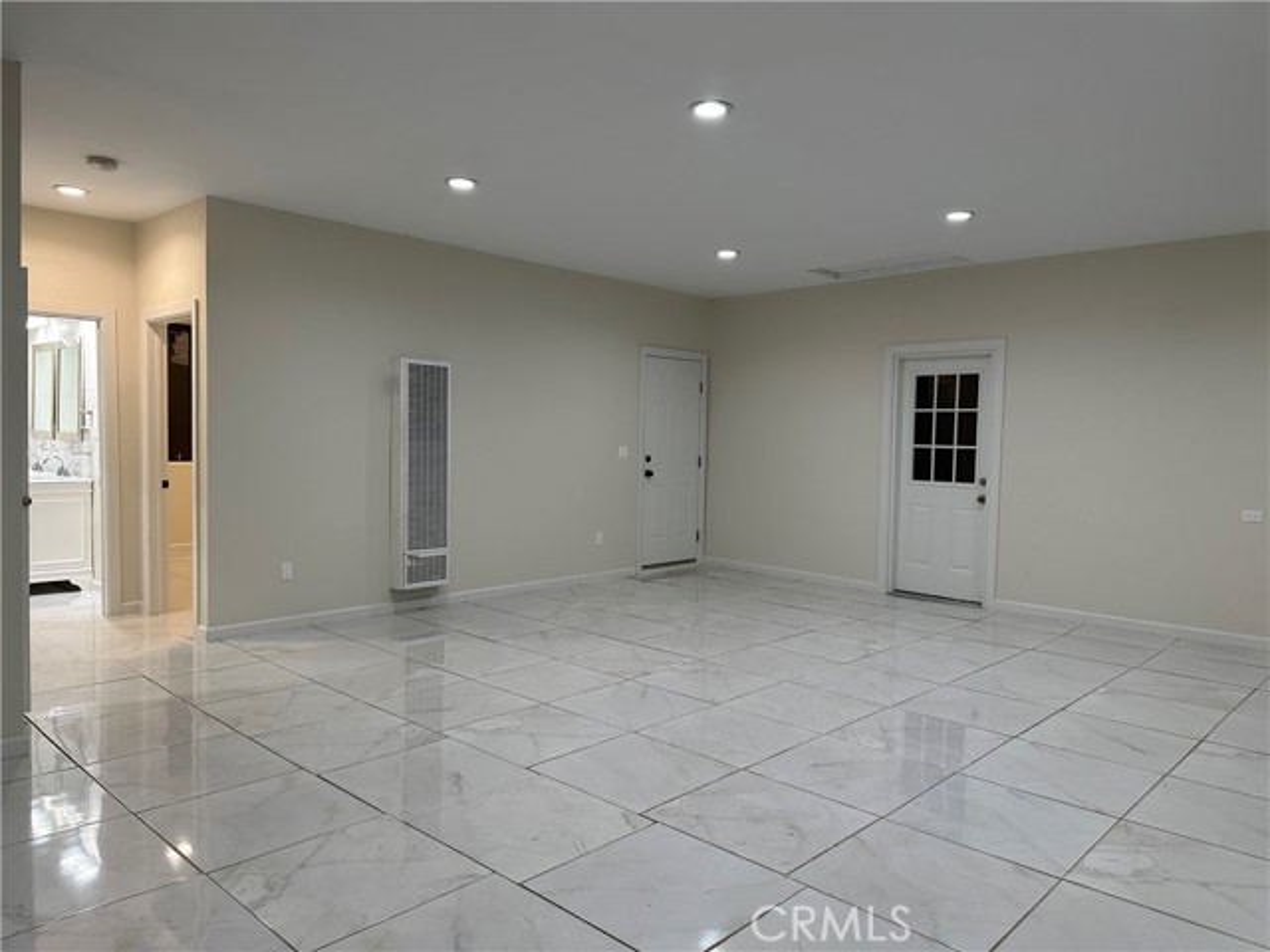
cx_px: 635
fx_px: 881
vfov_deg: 56.8
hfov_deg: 71.6
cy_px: 476
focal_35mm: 24
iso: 125
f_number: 1.78
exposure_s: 1/120
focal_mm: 6.86
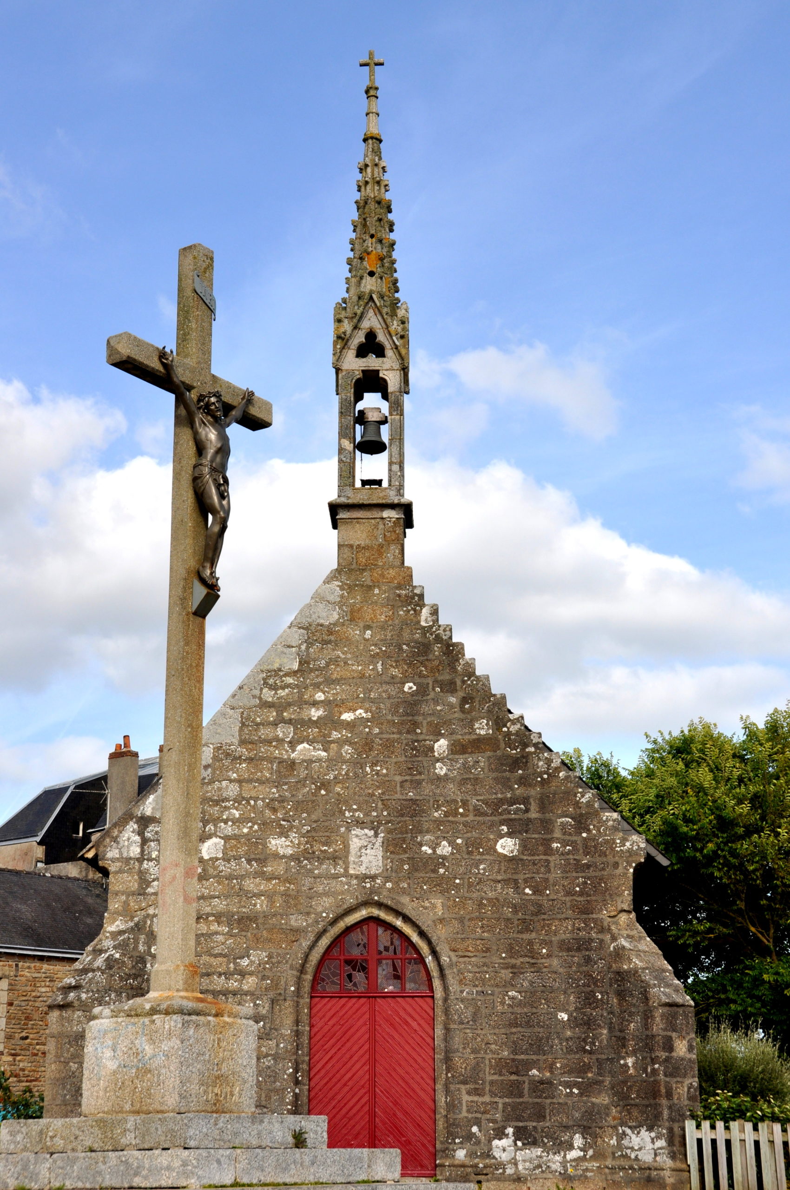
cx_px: 395
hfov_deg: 25.0
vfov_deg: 36.9
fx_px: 1782
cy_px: 595
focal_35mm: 54
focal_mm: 36
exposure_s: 1/400
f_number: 10
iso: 200
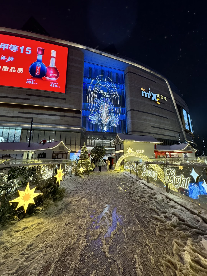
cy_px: 138
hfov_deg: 85.7
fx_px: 112
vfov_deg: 102.1
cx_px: 104
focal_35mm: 14
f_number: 2.2
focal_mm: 2.22
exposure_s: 1/122
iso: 200
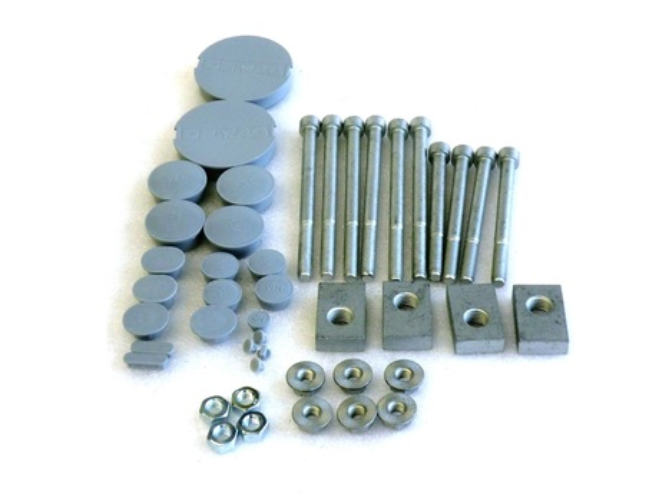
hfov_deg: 31.2
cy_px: 247
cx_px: 330
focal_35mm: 62
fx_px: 1180
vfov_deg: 23.7
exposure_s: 1/60
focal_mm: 11.16
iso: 125
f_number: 4.3
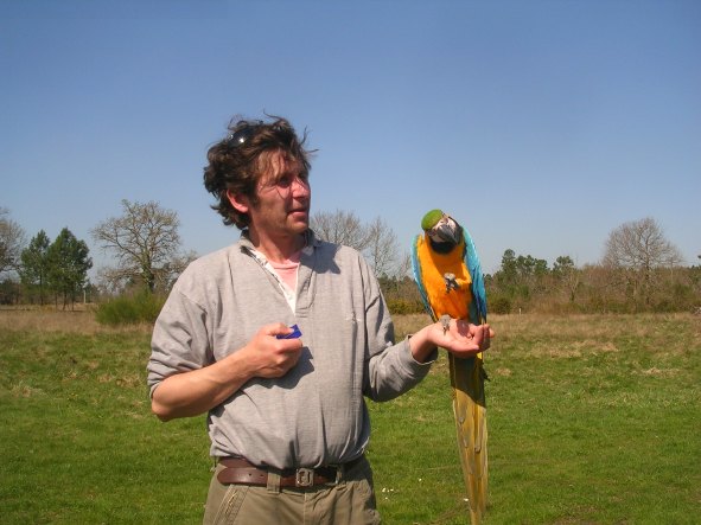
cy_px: 262
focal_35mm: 38
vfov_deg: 37.7
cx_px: 350
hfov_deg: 49.0
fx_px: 769
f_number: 5.6
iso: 50
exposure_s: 1/353
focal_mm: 5.8
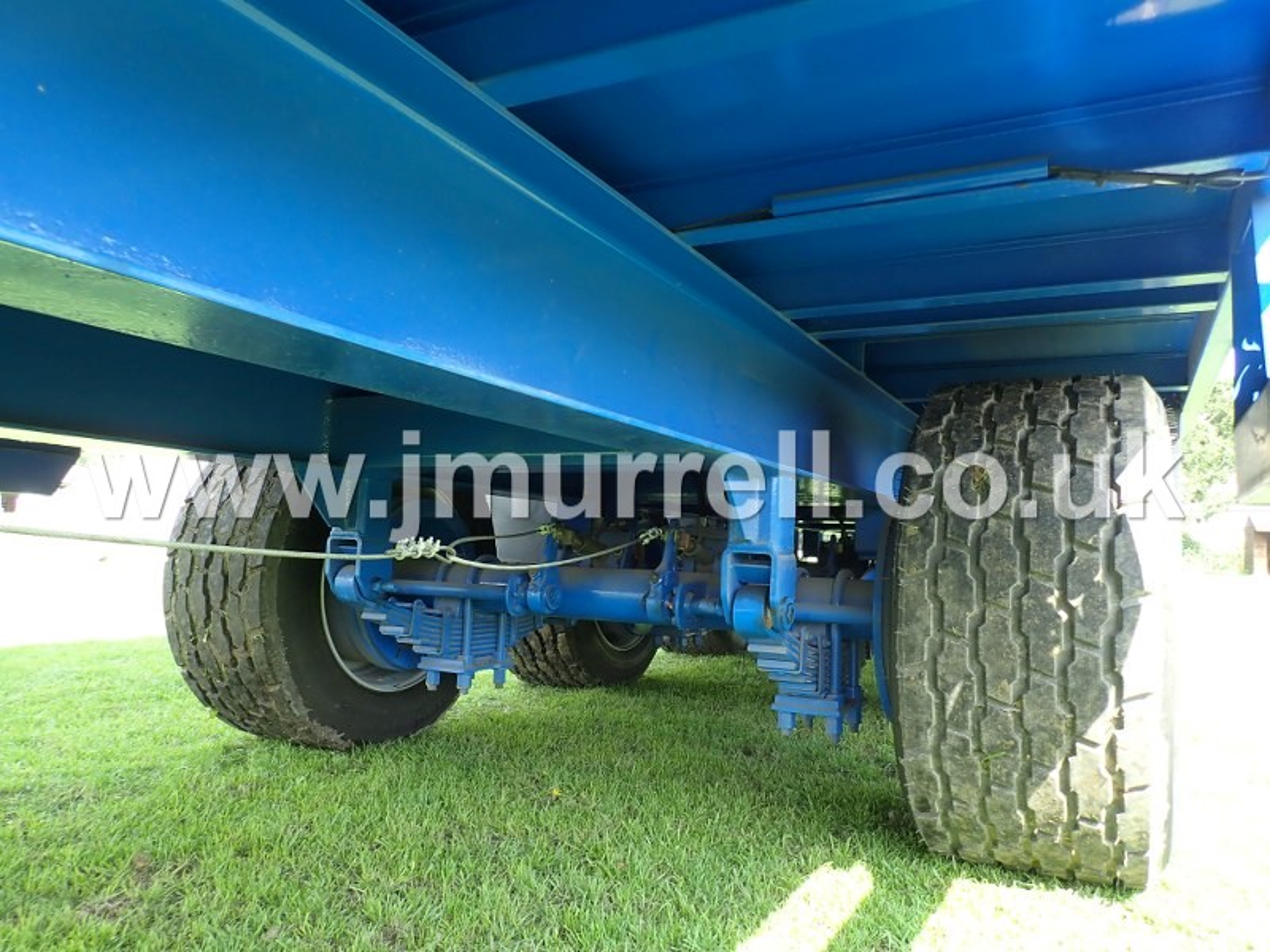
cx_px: 635
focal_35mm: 25
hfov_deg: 69.4
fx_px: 917
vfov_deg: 54.9
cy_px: 476
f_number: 2.8
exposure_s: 1/60
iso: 100
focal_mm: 4.5
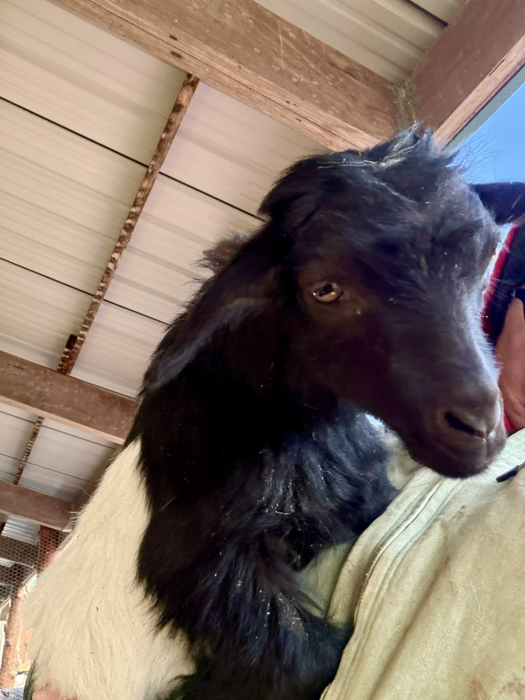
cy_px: 350
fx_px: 607
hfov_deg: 46.8
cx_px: 262
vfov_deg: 60.0
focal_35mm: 30
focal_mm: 2.71
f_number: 1.9
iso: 80
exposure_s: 1/110
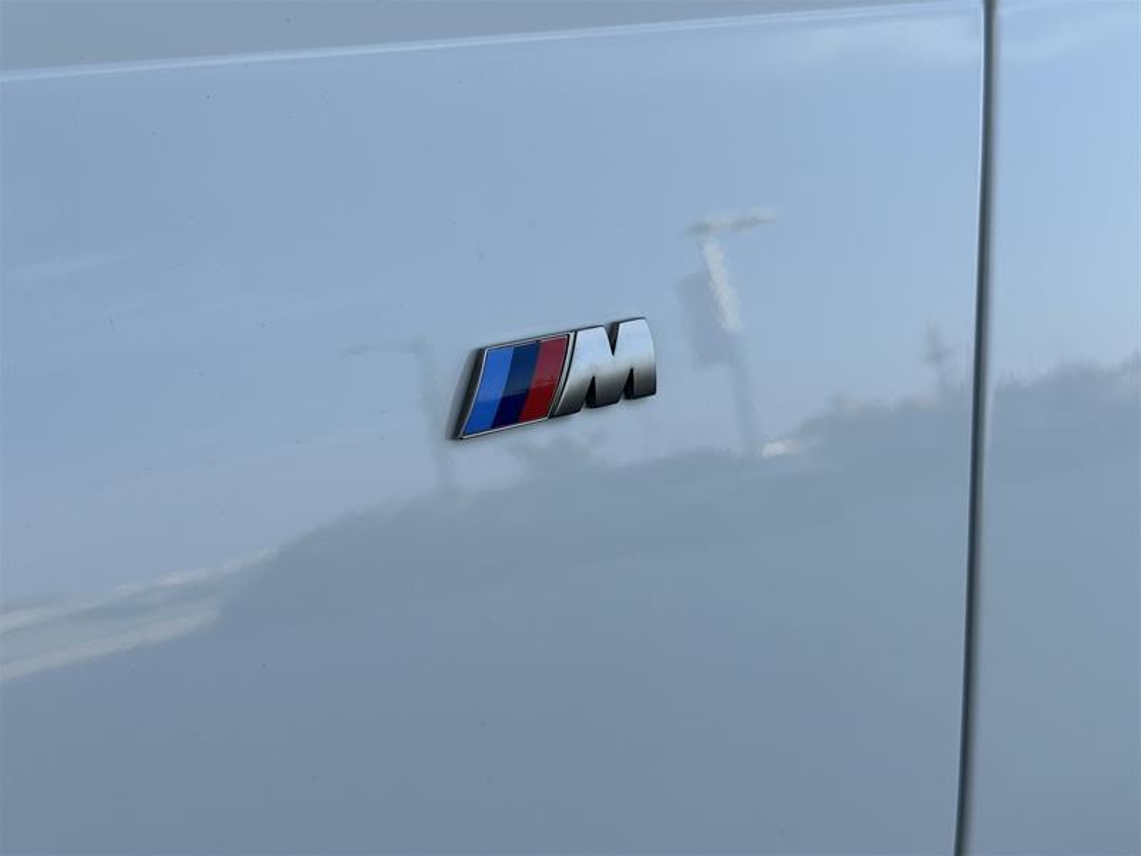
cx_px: 570
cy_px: 428
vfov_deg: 30.3
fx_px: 1582
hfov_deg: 39.7
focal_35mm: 48
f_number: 1.78
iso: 64
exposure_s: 1/1185
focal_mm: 6.86
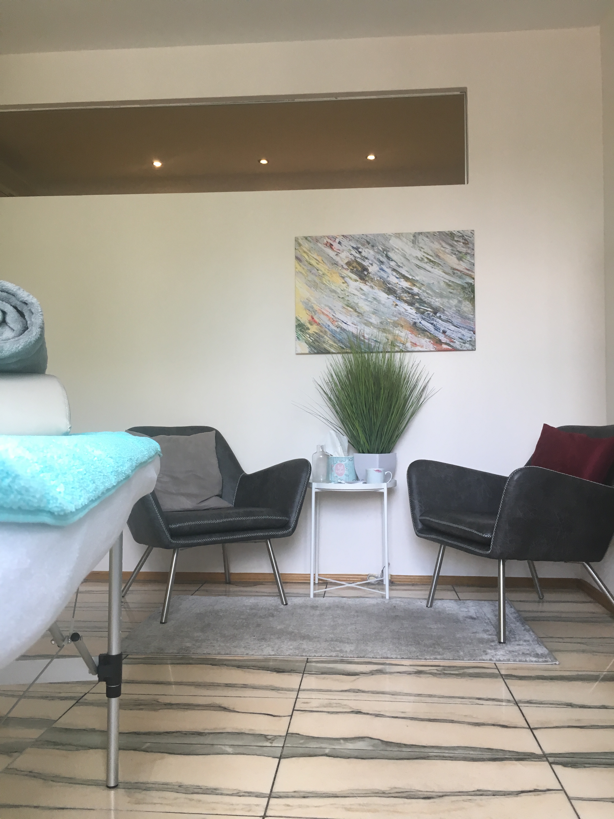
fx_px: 686
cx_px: 307
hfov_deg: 48.2
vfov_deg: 61.7
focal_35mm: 29
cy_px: 410
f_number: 2.2
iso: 40
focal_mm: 4.15
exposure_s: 1/33
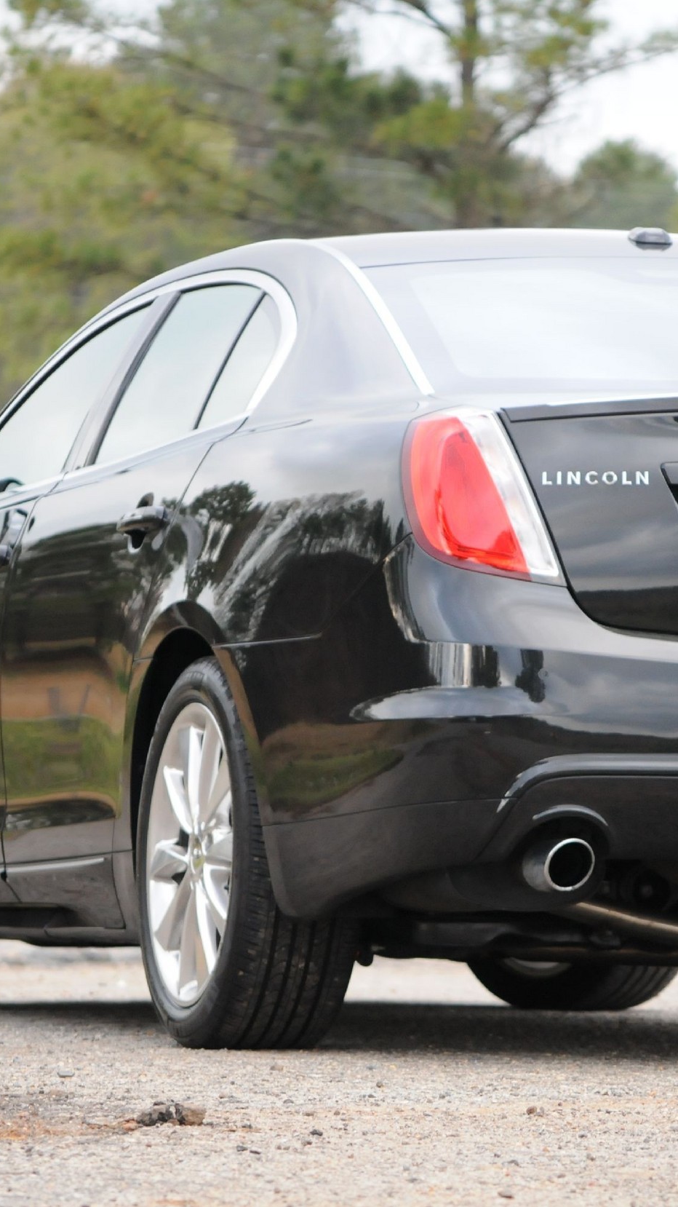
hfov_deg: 5.2
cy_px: 604
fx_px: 7419
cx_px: 530
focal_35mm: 232
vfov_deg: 9.3
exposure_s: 1/80
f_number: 4.5
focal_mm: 98
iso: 1000
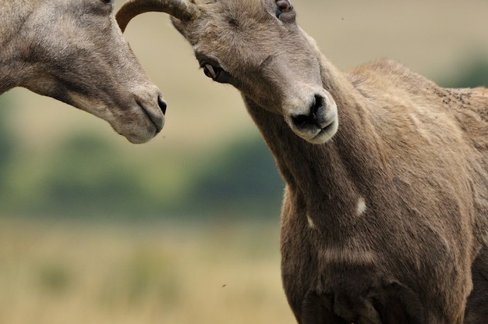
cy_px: 74
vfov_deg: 1.3
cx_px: 191
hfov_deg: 2.0
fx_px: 14045
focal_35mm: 1038
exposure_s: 1/250
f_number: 5.6
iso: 400
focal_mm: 370
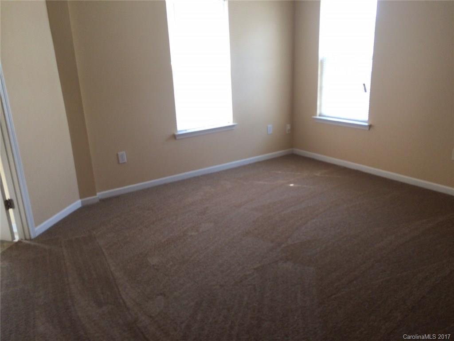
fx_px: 380
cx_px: 227
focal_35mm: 29
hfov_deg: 61.7
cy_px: 170
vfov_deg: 48.2
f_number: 2.2
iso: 40
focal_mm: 4.15
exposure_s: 1/60
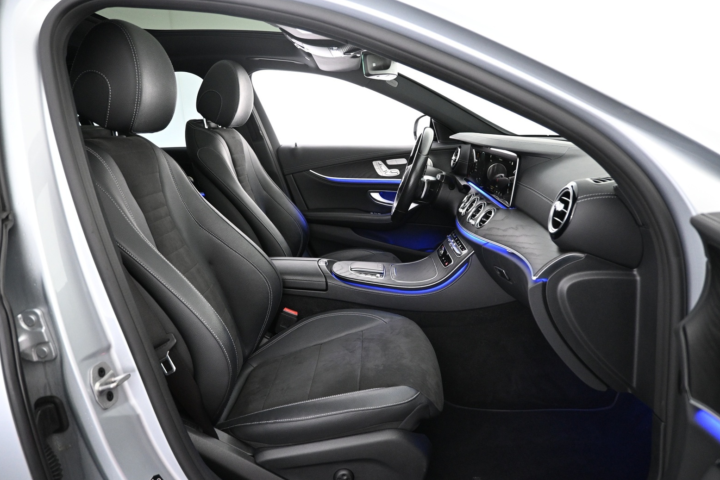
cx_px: 359
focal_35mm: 25
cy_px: 246
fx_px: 500
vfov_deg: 51.3
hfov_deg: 71.5
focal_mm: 16
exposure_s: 1/20
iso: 1600
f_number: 3.5
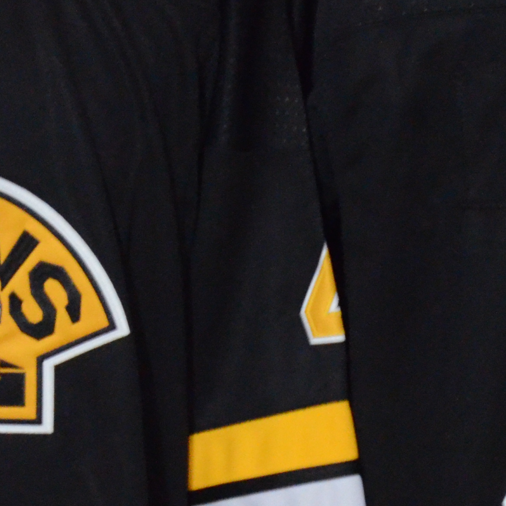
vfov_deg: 4.1
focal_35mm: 430
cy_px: 320
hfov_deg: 4.1
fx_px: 7111
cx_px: 259
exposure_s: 1/13
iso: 4000
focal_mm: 80
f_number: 5.3
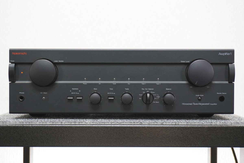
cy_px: 82
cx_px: 122
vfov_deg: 23.2
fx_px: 396
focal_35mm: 58
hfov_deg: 34.2
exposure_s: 1/10
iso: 640
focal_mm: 39
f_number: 5.6
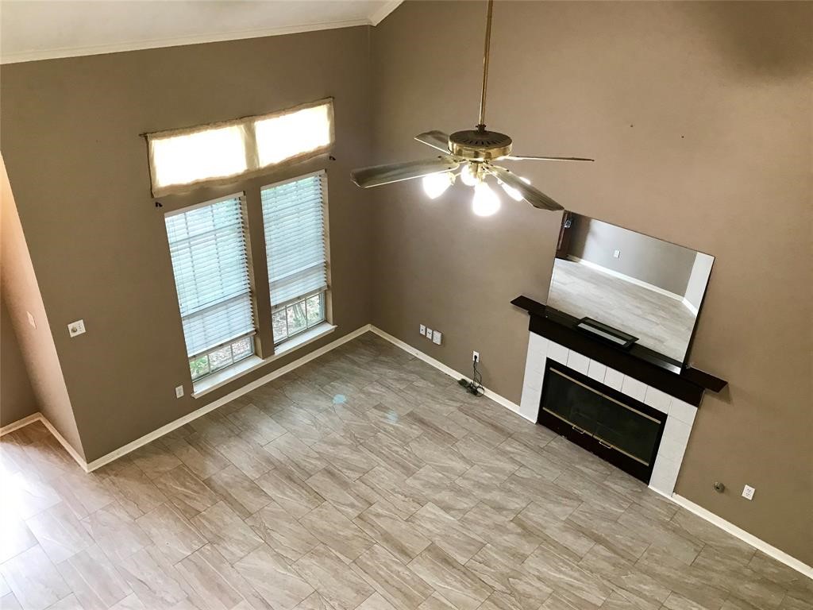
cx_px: 406
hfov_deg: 63.4
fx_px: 658
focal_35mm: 28
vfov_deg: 49.7
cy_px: 305
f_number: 1.8
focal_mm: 3.99
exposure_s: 1/15
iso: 40
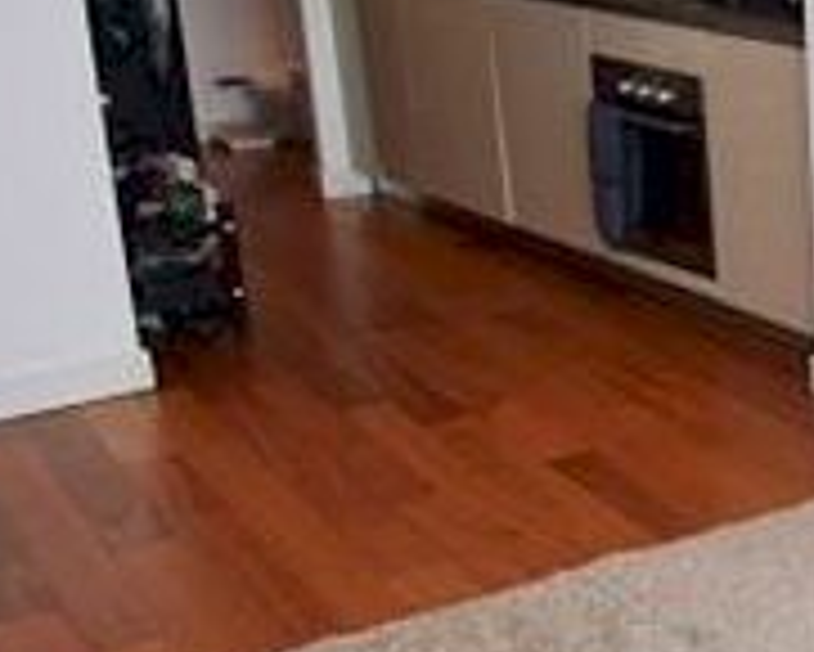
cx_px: 1336
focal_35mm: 60
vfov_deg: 25.4
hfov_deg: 22.9
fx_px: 1442
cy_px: 252
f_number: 4.5
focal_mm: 11
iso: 400
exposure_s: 1/80
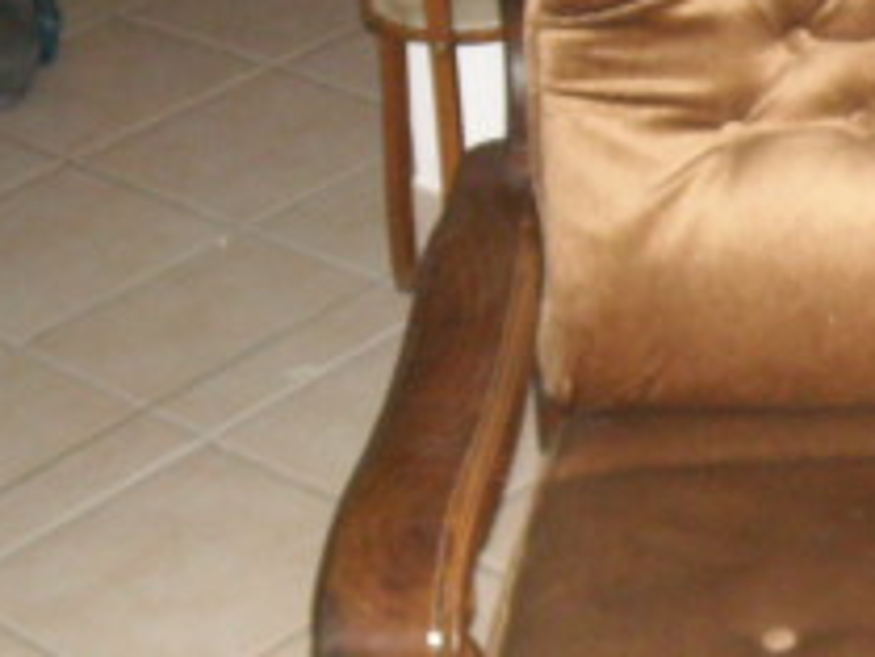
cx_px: 762
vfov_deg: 13.8
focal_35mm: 107
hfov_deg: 18.1
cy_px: 490
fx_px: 2706
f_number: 2.8
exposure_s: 1/60
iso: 417
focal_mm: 5.7
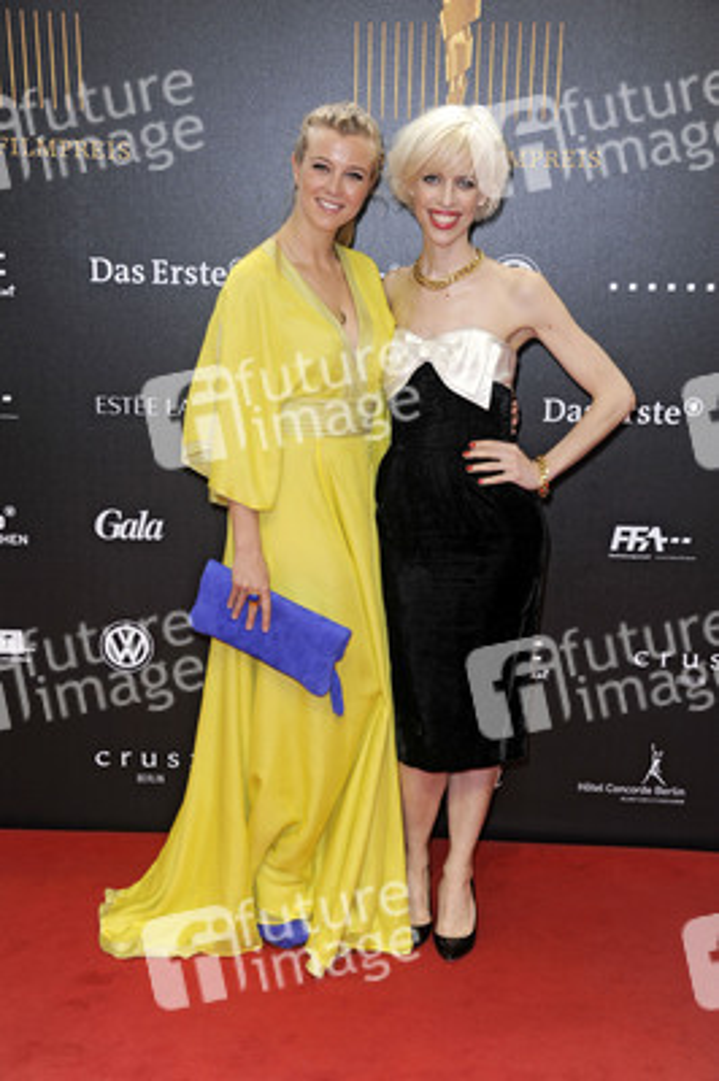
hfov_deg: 25.9
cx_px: 360
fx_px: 1560
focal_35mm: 52
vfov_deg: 38.2
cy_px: 540
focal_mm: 52
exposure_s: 1/160
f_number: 6.3
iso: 500
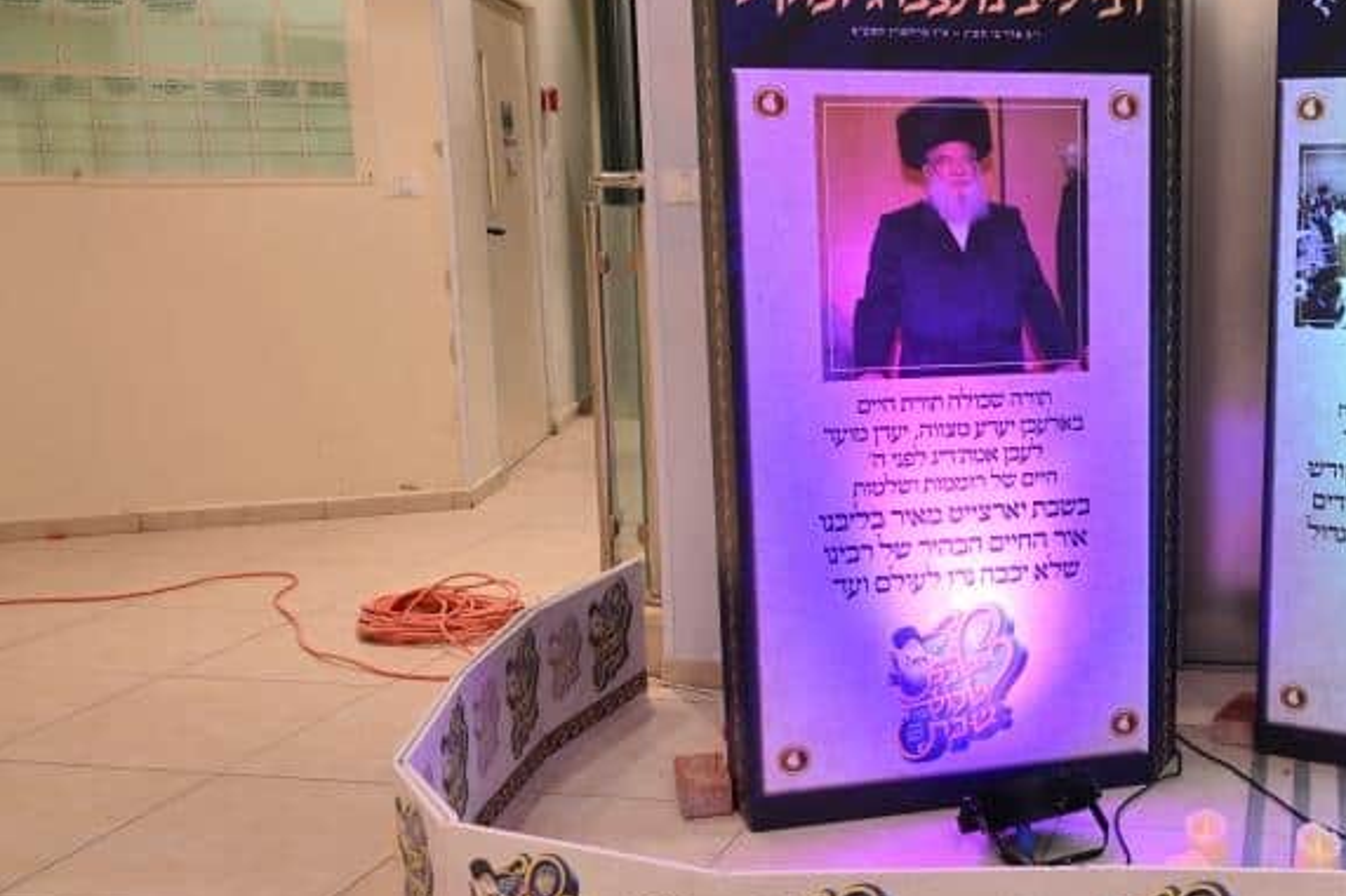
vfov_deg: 31.2
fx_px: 1607
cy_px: 434
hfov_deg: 43.2
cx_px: 1090
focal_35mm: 43
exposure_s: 1/200
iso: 320
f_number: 4
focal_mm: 24
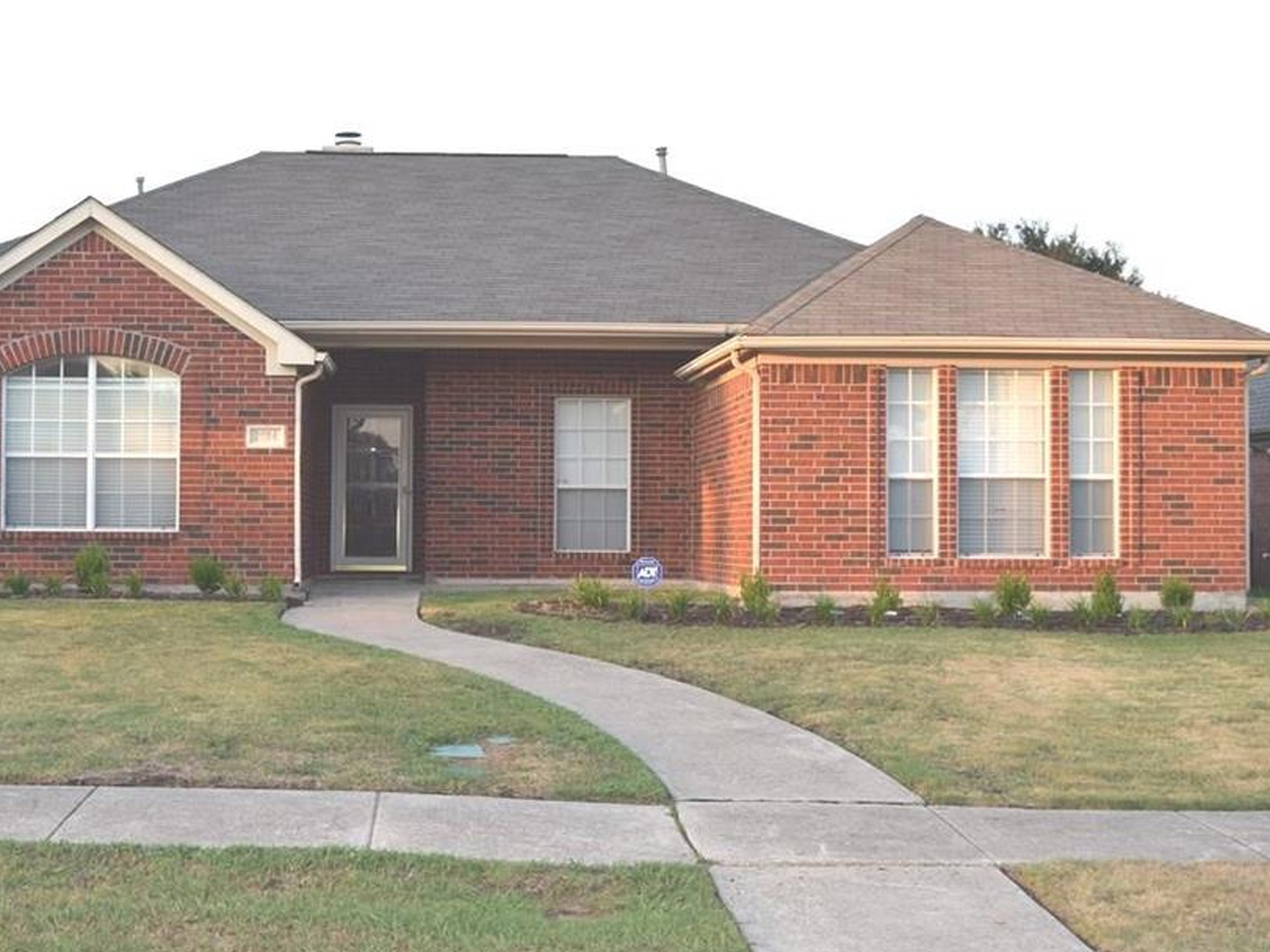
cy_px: 492
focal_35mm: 51
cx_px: 485
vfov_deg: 28.6
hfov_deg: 37.3
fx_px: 1871
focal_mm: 28
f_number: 5.6
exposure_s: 1/125
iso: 200
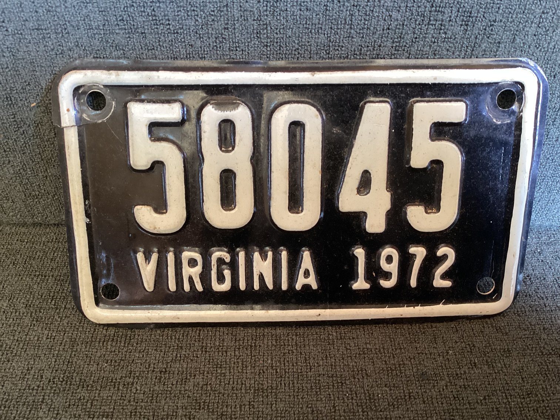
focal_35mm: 31
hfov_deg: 58.3
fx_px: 502
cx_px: 280
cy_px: 210
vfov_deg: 45.4
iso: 250
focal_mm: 3.3
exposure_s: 1/50
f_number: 2.4
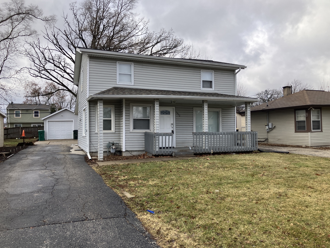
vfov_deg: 49.7
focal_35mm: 28
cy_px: 124
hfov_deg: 63.4
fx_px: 267
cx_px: 165
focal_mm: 3.99
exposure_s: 1/991
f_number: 1.8
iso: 32
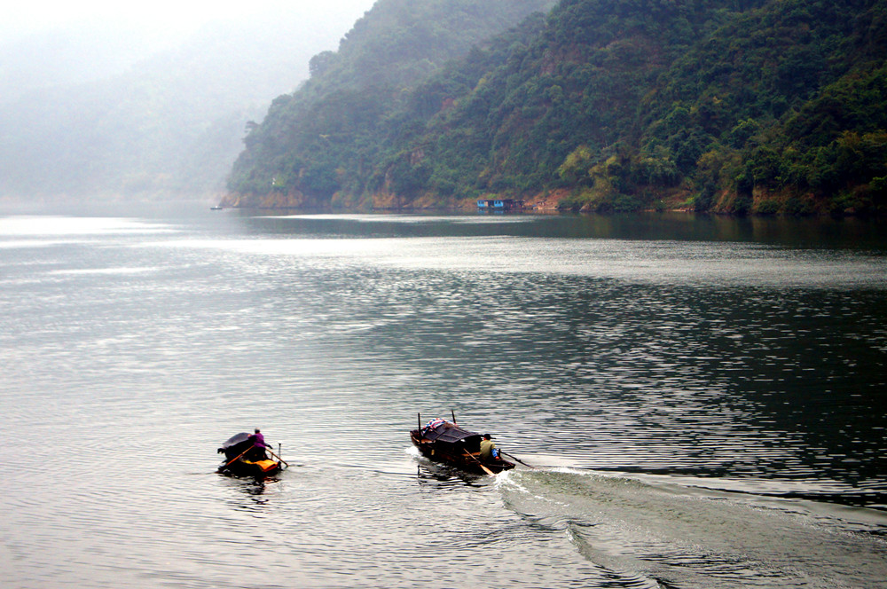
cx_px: 444
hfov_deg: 24.6
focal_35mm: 82
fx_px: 2030
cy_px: 294
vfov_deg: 16.5
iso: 250
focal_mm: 55
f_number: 5.6
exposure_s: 1/160
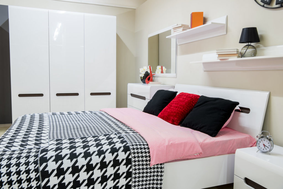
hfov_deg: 58.7
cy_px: 94
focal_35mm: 32
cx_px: 142
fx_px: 252
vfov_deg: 41.2
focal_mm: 32
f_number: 11
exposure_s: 1/1.25
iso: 100
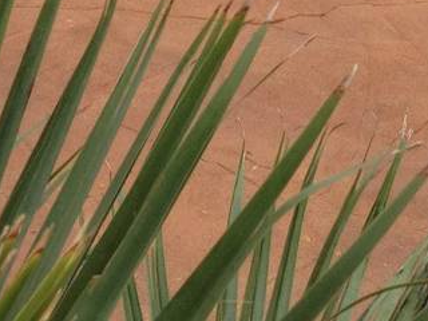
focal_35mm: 175
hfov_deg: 11.3
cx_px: 288
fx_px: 2164
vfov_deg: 8.2
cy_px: -246
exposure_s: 1/642
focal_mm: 4.28
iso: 50
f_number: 2.4
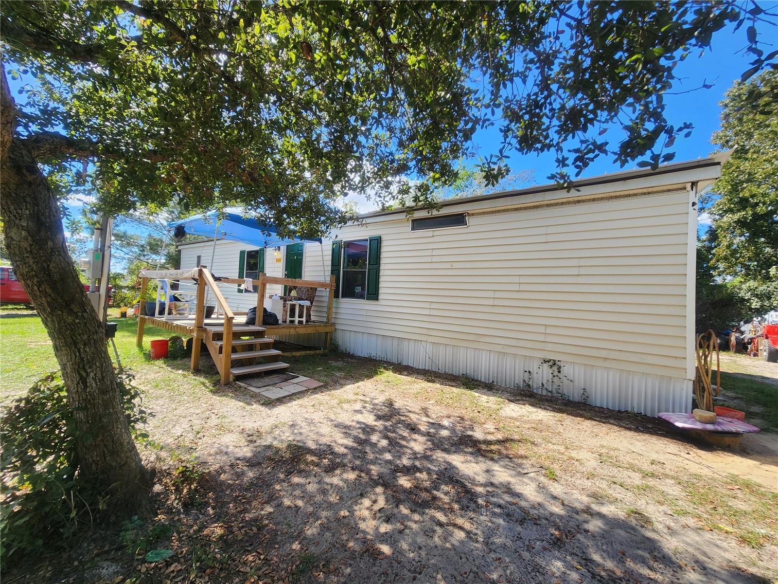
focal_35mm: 13
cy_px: 292
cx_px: 389
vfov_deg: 89.9
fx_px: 292
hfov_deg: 106.2
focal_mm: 2.2
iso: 50
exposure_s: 1/590
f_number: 2.2
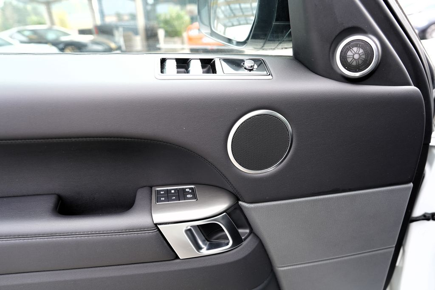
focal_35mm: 24
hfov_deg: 73.7
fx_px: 290
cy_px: 145
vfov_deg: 53.1
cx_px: 218
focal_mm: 24
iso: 125
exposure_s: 1/60
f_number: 4
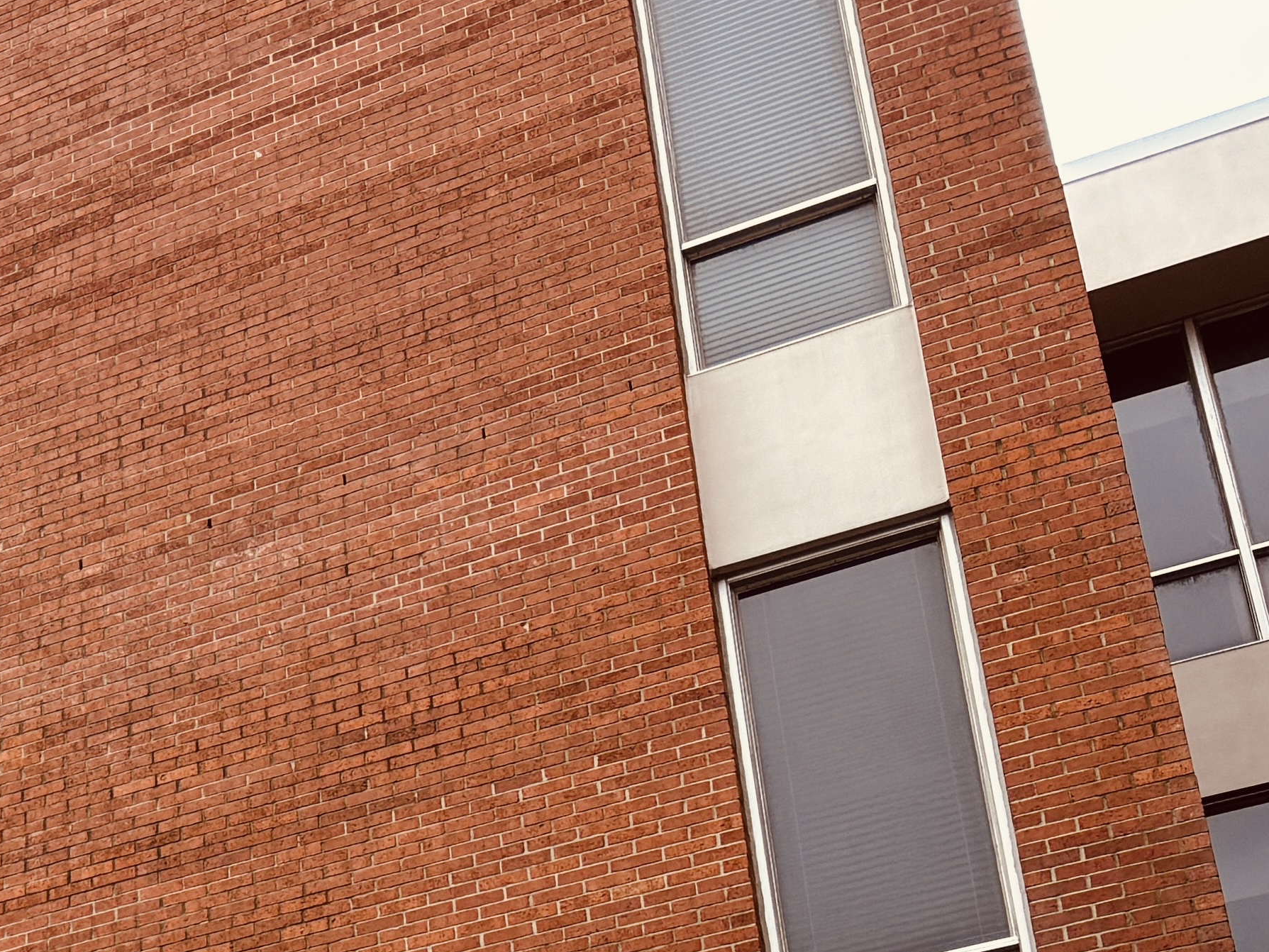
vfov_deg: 16.1
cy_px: 1472
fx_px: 3043
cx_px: -649
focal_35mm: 83
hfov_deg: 20.2
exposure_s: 1/1721
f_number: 1.6
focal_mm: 5.96
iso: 50
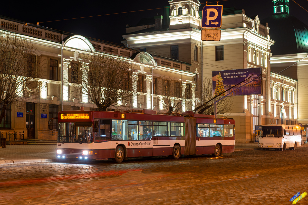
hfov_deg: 39.6
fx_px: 428
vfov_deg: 27.0
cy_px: 102
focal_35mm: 50
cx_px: 154
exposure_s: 5
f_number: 4.5
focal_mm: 50
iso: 100
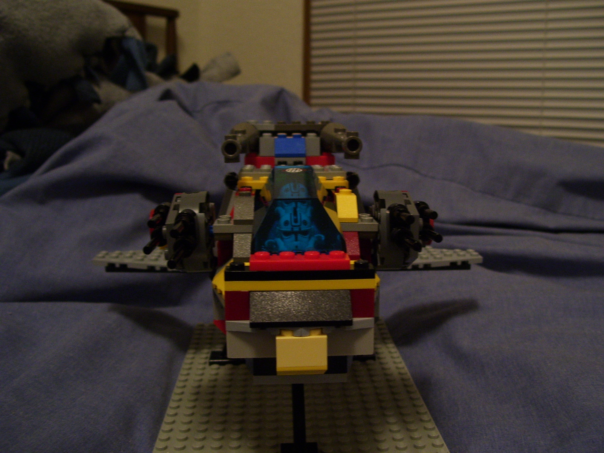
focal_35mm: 37
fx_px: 646
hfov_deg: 50.1
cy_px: 226
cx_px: 302
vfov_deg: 38.7
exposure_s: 1/8
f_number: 2.7
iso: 160
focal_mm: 6
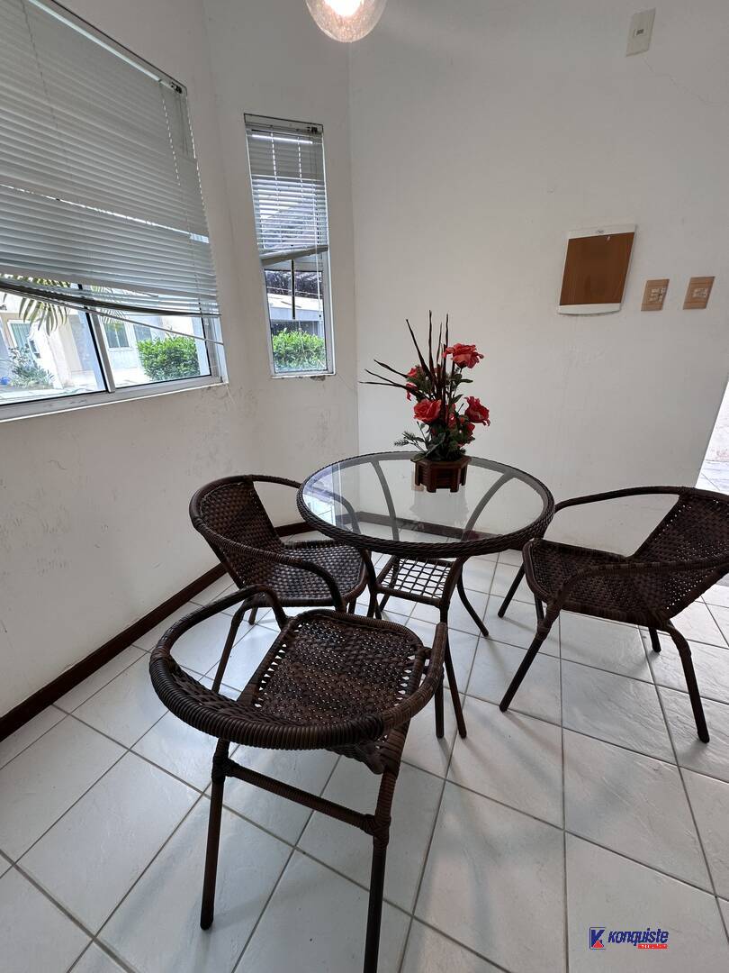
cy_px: 486
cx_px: 364
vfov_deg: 102.1
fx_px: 393
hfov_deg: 85.7
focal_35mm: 14
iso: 80
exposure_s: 1/120
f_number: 2.2
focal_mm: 2.22
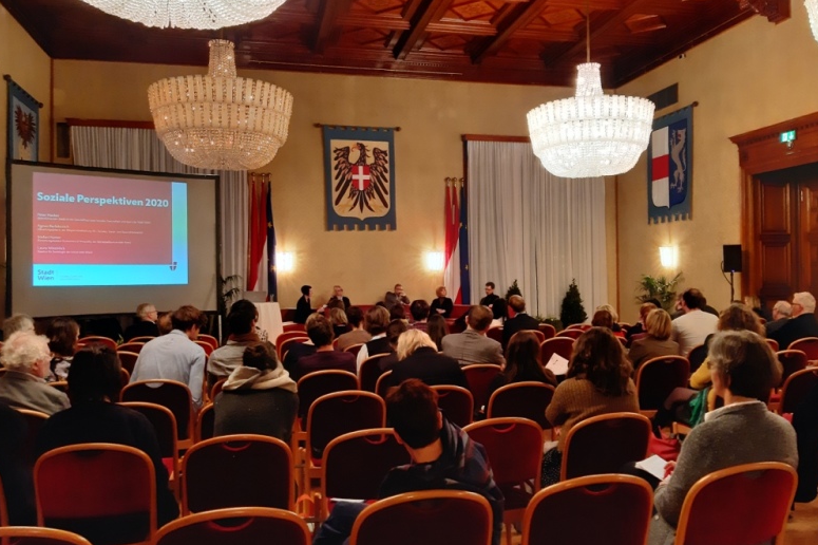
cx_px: 410
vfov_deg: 44.9
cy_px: 281
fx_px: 659
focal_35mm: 29
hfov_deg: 63.7
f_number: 1.7
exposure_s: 1/50
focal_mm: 3.93
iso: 320
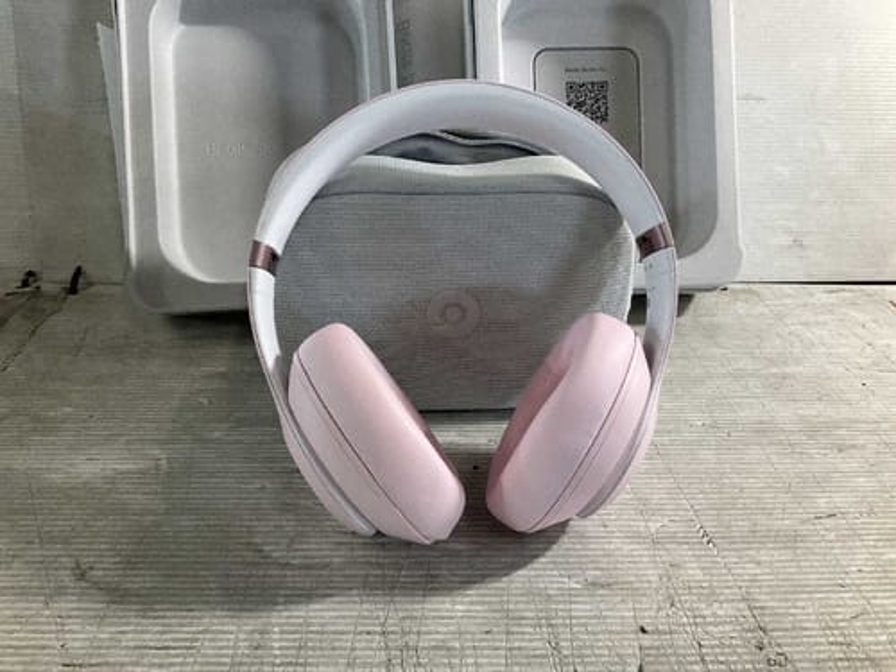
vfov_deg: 48.2
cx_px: 448
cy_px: 336
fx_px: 751
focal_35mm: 29
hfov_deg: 61.7
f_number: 1.8
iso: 50
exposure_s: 1/50
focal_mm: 3
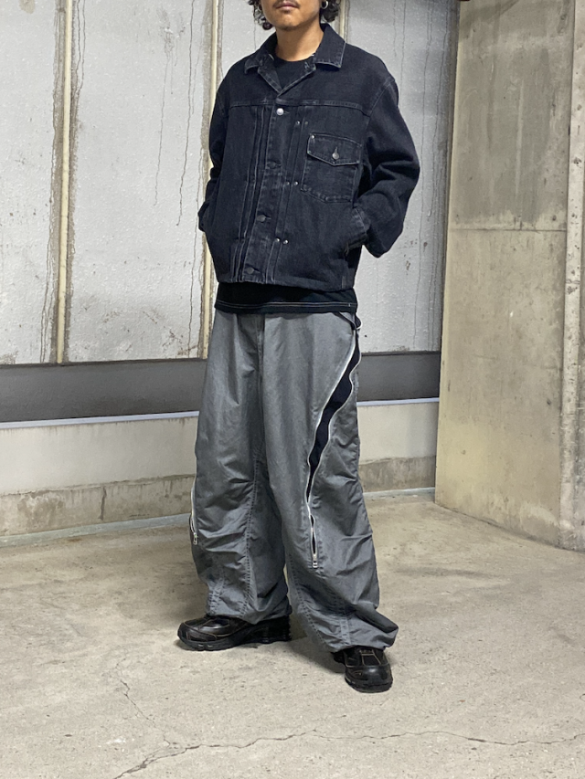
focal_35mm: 26
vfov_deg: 67.3
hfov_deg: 53.1
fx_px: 586
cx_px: 292
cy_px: 390
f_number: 1.8
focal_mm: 4.25
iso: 500
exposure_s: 1/33
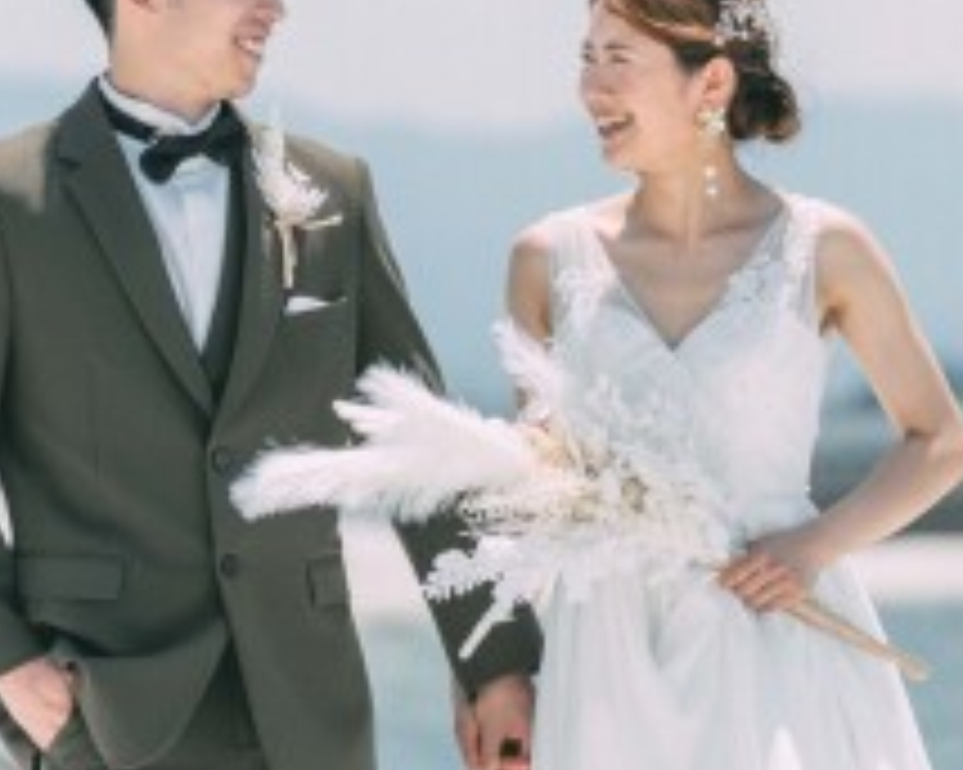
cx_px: 1197
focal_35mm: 474
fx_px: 13503
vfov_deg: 3.3
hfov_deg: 4.1
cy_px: -119
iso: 80
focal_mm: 135
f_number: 2.8
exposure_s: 1/4000
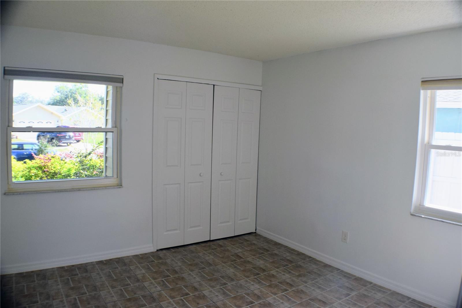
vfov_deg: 40.0
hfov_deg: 57.2
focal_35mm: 33
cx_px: 231
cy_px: 154
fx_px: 423
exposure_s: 1/200
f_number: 7.1
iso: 400
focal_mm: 22
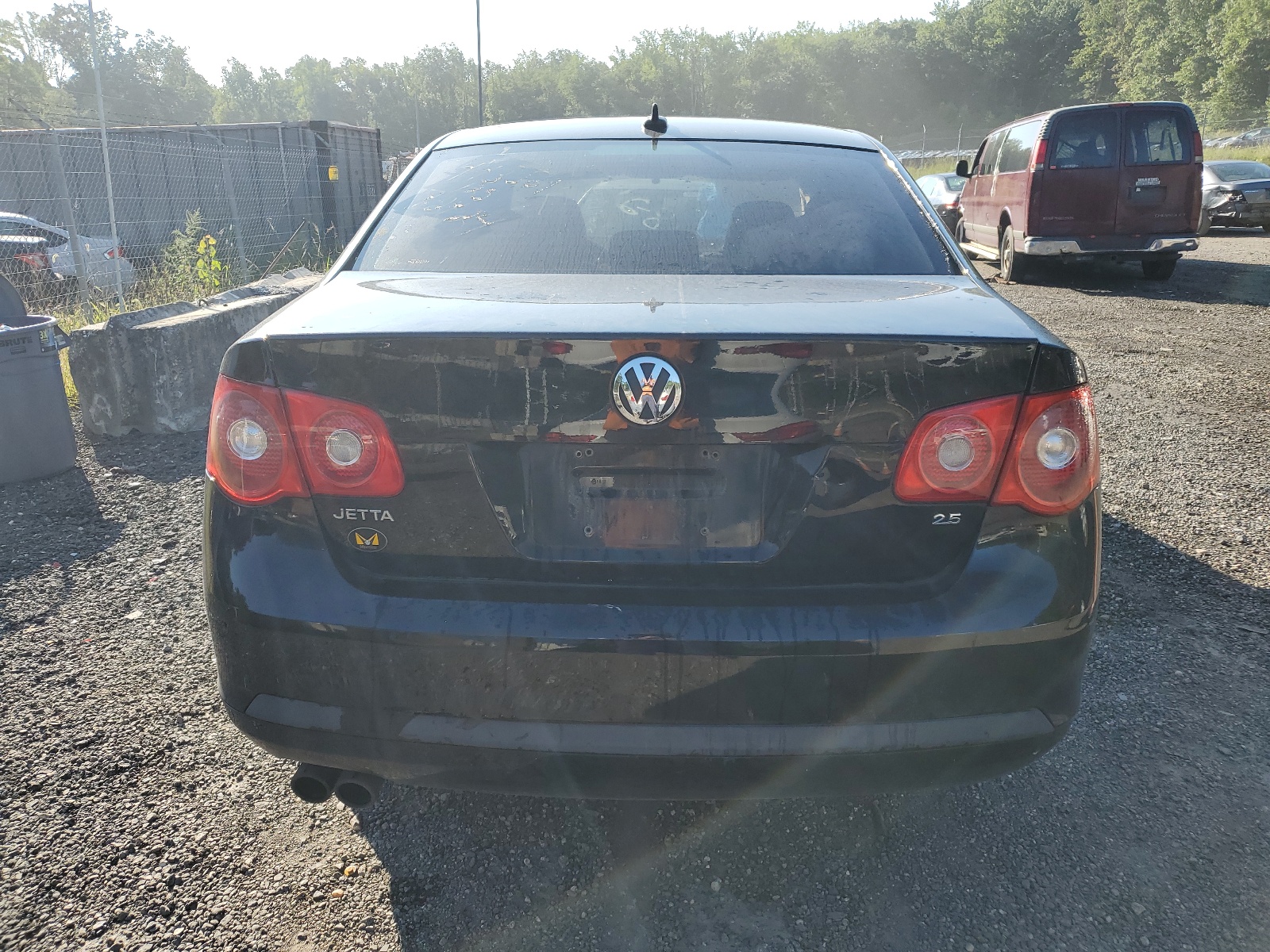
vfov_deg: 53.1
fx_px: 954
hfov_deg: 67.3
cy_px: 476
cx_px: 635
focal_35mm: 26
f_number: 1.5
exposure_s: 1/1429
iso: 50
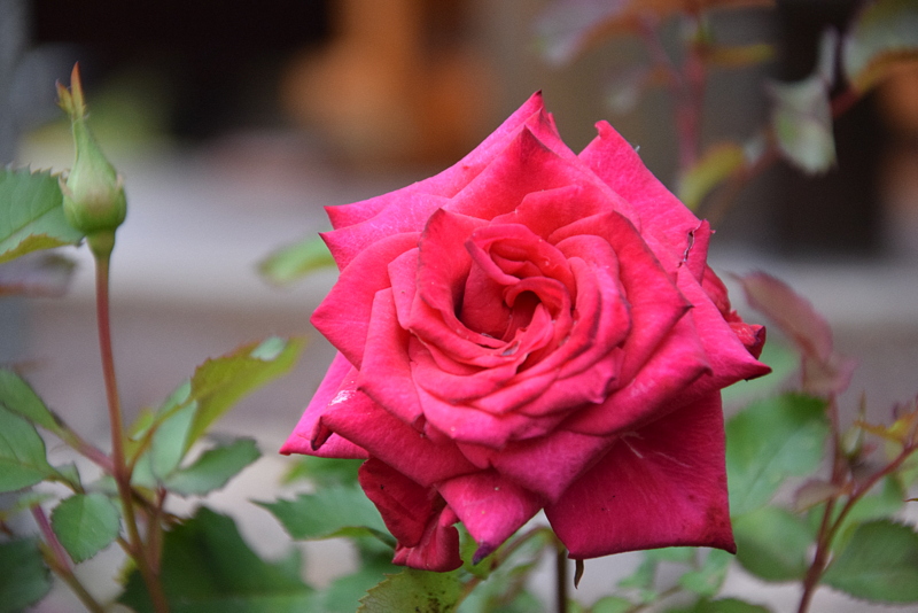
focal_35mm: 158
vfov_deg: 8.7
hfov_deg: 13.0
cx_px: 459
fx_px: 4017
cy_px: 306
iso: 2000
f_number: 5.6
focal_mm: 105
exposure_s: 1/125
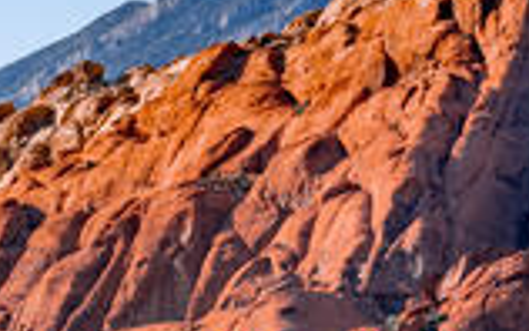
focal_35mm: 350
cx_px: -308
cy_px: 426
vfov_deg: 3.7
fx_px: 5050
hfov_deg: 5.9
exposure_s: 1/200
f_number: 11
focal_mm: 85
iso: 100
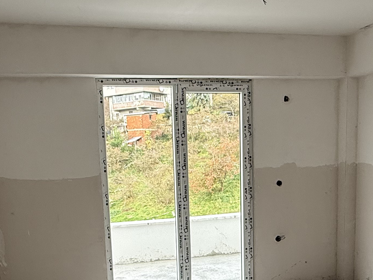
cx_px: 184
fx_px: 442
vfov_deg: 34.3
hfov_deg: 45.8
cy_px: 213
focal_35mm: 41
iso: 125
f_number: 2.2
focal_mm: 2.22
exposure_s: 1/99
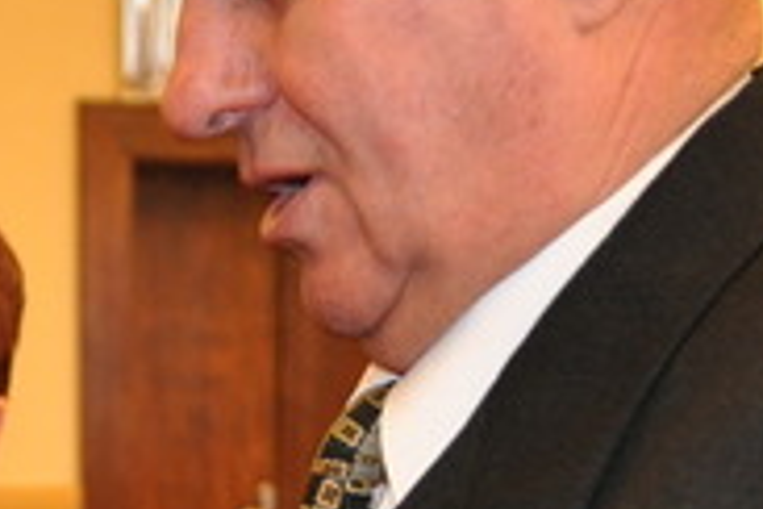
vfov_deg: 11.1
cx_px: -29
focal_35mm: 122
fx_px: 2584
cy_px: 519
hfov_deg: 16.4
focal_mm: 21
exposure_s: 1/60
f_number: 3
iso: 800
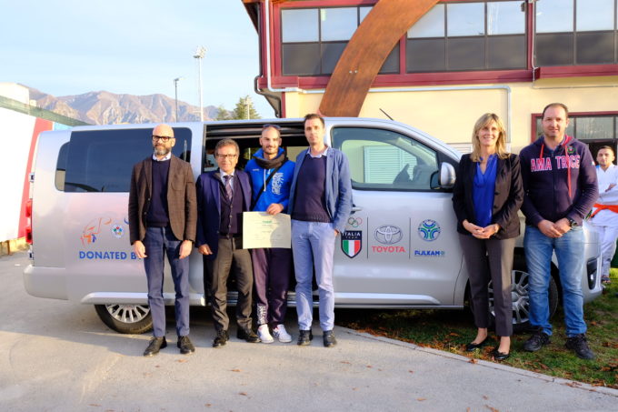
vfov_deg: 43.6
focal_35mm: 30
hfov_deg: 61.9
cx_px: 309
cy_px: 206
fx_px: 515
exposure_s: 1/250
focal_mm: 20.1
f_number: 4.5
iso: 400
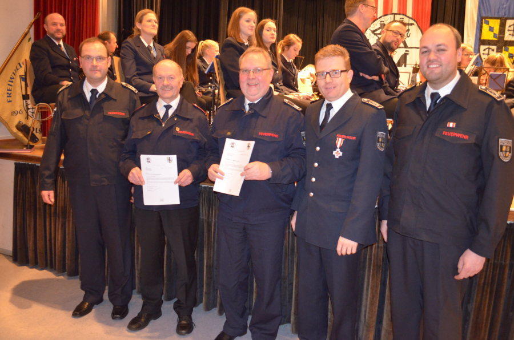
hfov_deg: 24.7
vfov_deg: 16.5
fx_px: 1175
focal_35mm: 82
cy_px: 170
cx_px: 257
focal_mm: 55
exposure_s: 1/25
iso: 3200
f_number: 5.6
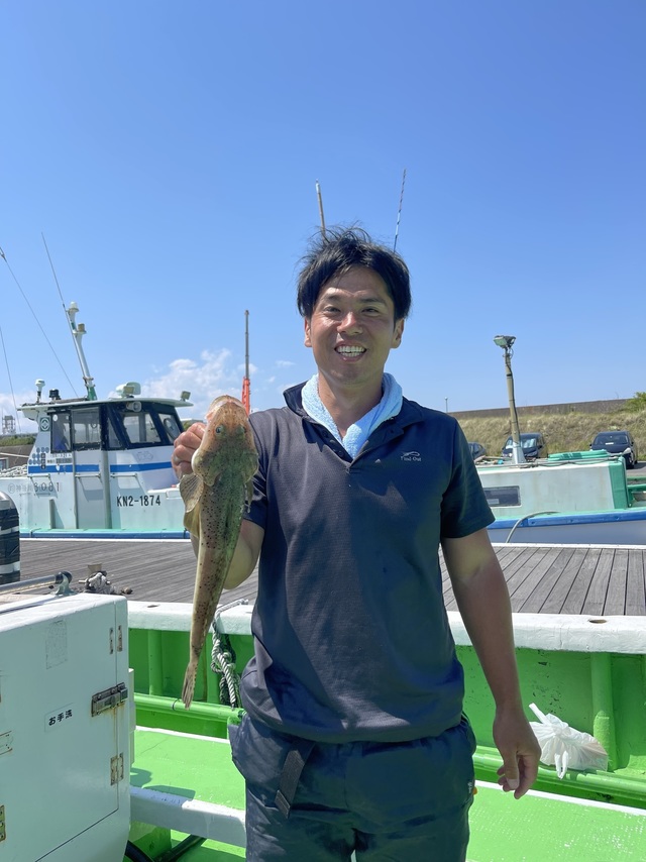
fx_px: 622
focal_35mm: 25
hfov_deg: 54.9
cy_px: 431
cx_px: 323
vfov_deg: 69.4
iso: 32
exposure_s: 1/3344
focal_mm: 5.1
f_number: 1.6
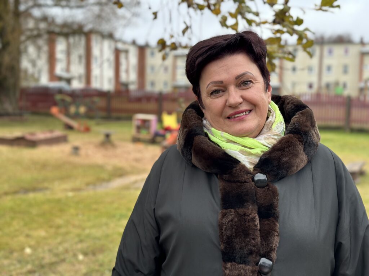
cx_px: 184
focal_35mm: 48
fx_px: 512
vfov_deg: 30.3
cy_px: 138
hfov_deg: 39.7
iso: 80
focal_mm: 6.86
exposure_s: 1/654
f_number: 1.78
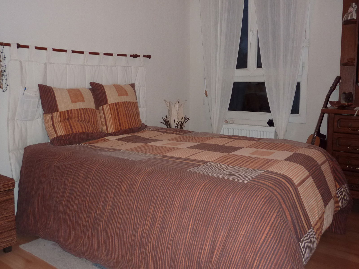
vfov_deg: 44.2
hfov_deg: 56.8
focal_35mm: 32
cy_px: 134
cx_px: 180
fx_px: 332
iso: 200
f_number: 3.5
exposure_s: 1/30
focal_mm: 5.3
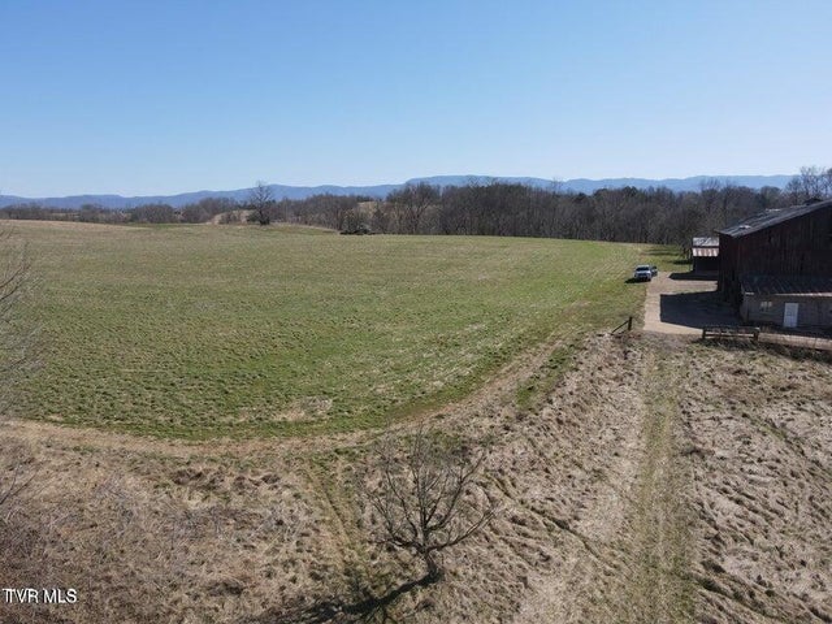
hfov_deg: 71.6
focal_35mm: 24
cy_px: 312
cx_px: 416
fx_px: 577
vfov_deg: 56.8
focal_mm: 4.5
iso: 100
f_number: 2.8
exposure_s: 1/725
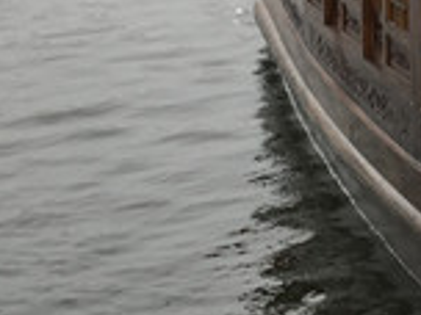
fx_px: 1739
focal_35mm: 143
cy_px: -44
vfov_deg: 10.2
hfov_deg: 12.6
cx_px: 762
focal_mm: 4.15
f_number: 2.2
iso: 25
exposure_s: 1/129
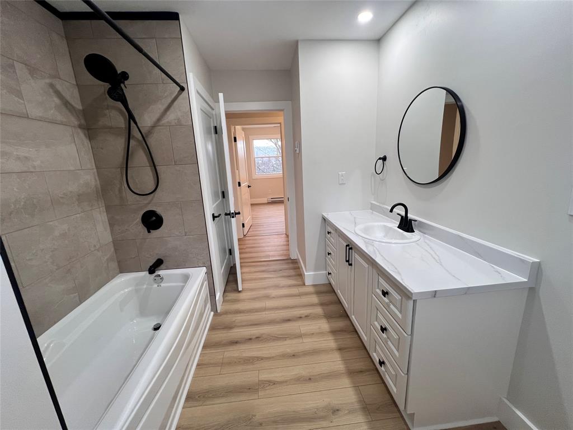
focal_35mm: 13
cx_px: 286
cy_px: 215
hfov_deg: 106.2
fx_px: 215
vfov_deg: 89.9
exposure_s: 1/120
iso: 200
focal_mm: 1.57
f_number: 1.8
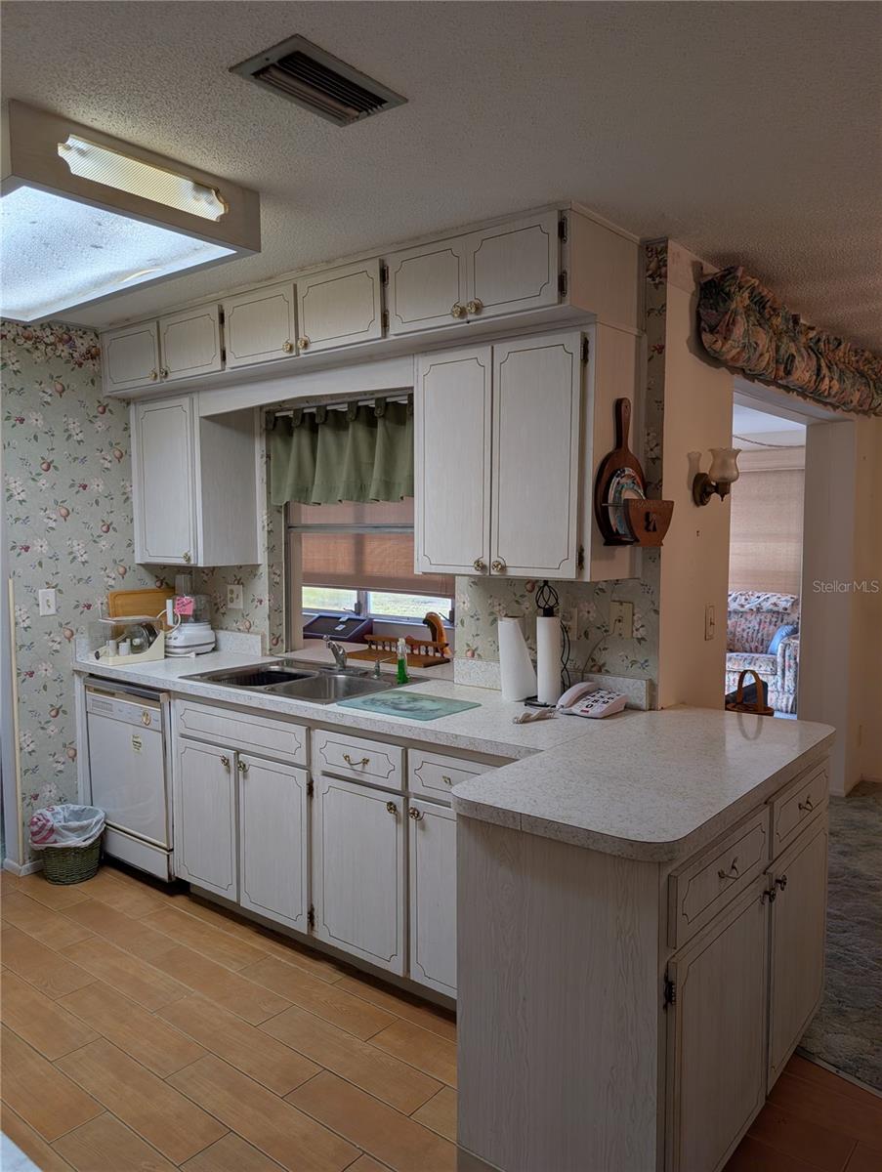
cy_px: 586
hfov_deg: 56.9
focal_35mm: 24
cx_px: 441
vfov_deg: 71.5
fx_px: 814
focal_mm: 6.9
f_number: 1.68
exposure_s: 1/213
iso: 23
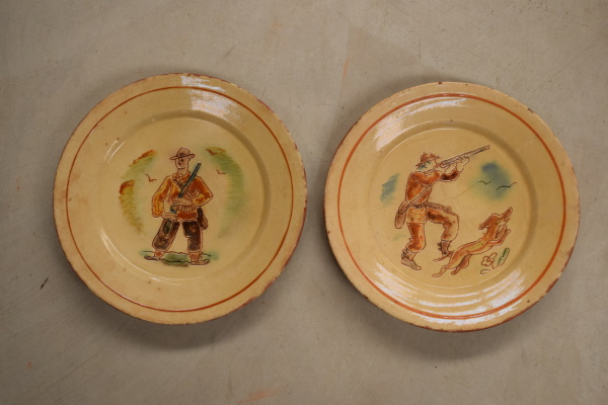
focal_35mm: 54
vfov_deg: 25.1
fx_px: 912
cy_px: 202
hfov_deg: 36.9
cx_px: 304
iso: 400
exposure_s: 1/125
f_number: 5.6
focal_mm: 36
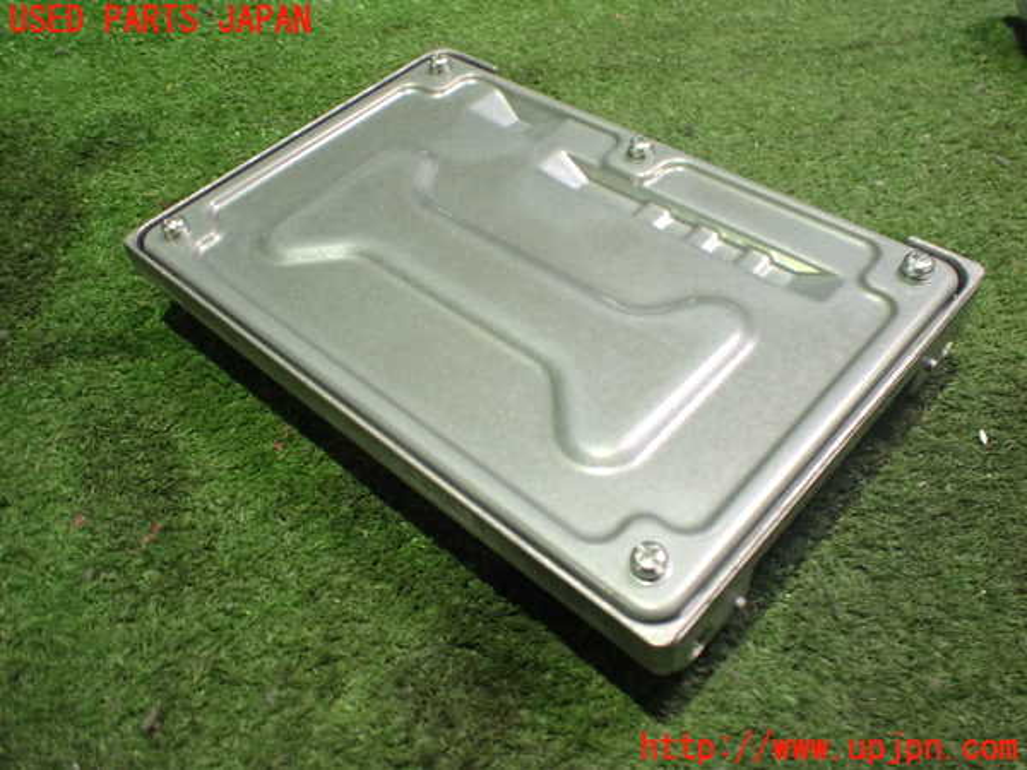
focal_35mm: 30
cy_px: 385
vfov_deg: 46.8
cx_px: 514
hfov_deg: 60.0
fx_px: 890
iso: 800
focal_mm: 5.4
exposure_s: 1/30
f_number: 2.3
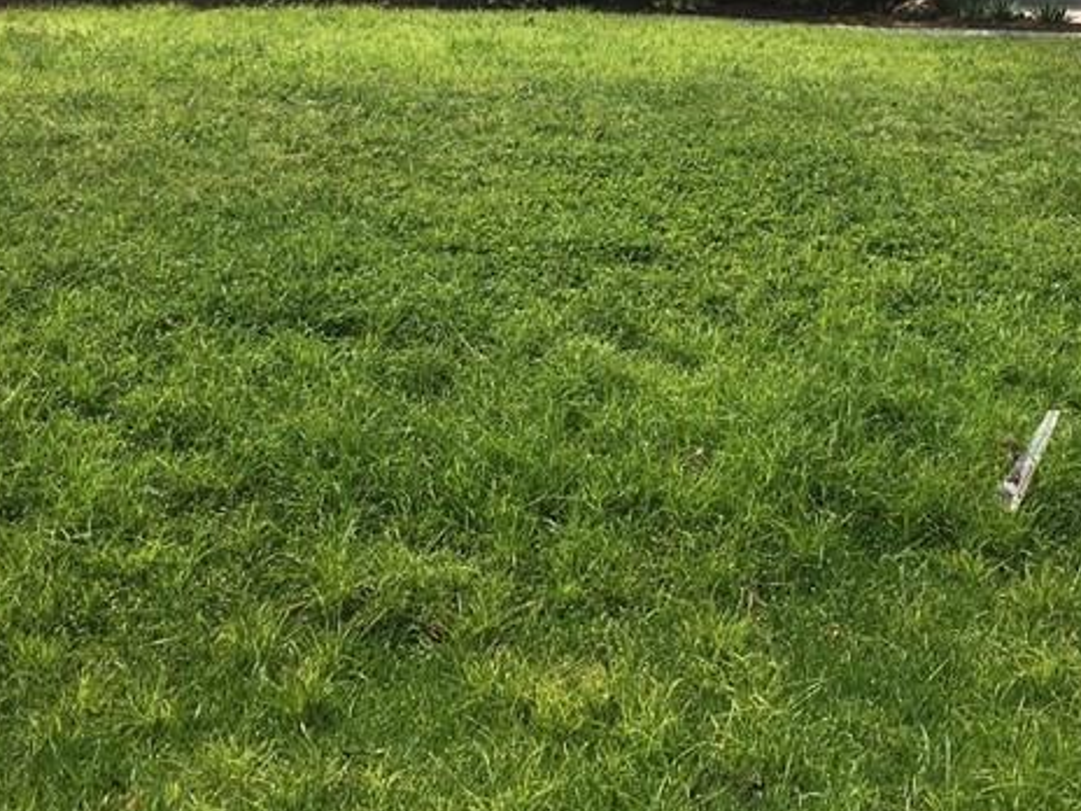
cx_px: 641
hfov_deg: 30.2
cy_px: 65
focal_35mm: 64
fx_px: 1999
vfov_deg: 22.3
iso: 25
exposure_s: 1/2404
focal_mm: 4.15
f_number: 2.2
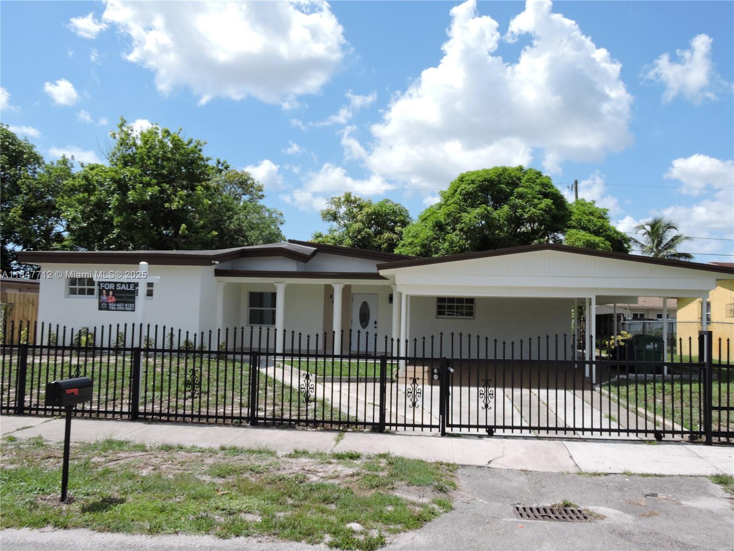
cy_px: 276
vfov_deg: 46.8
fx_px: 636
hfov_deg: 60.0
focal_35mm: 30
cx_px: 367
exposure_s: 1/1000
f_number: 3.5
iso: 100
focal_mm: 5.4
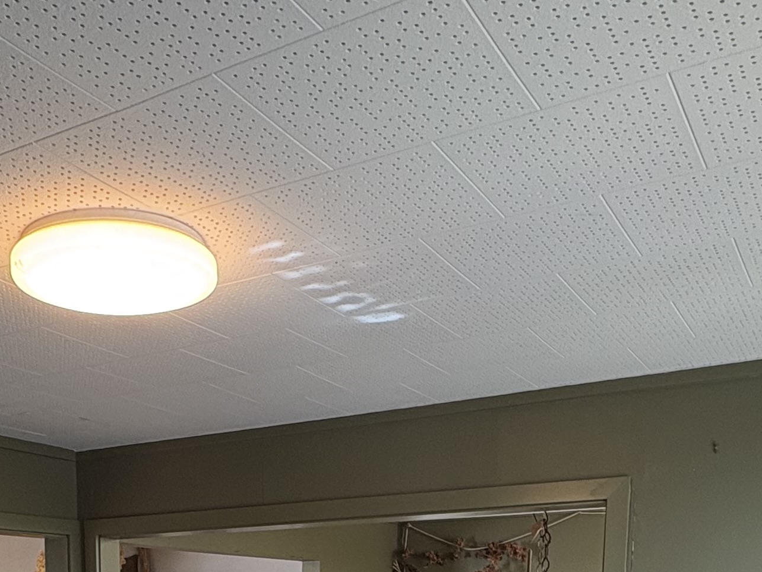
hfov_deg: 42.5
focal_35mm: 44
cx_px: 265
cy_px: 763
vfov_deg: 27.0
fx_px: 968
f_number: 2.2
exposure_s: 1/50
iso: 125
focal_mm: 2.22
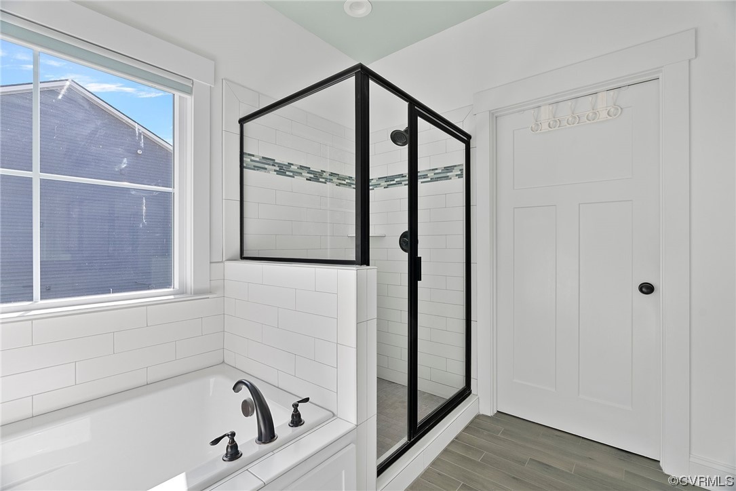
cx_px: 368
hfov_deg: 96.7
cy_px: 246
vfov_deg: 73.8
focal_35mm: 16
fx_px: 327
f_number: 8
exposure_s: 1/30
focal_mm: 16
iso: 800
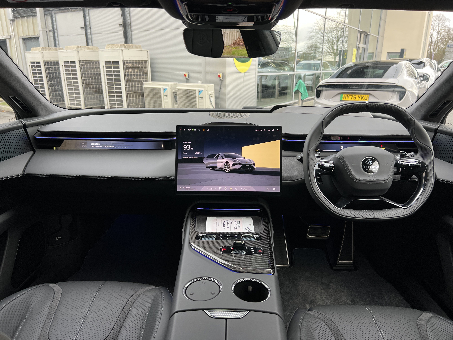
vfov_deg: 53.1
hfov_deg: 67.3
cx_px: 226
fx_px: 340
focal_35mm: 26
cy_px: 170
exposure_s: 1/80
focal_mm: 5.7
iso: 64
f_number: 1.5
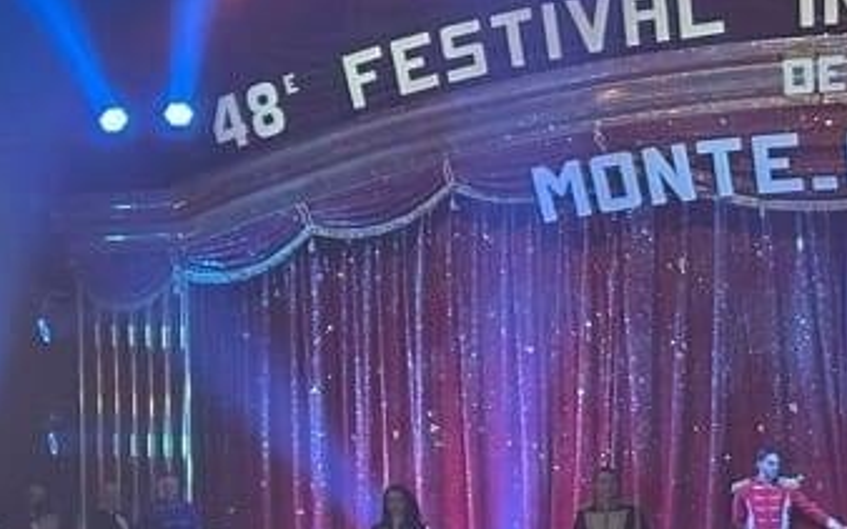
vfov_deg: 8.5
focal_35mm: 154
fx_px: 3554
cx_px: -371
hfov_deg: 13.0
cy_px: 273
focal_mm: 6.86
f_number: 1.78
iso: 250
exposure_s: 1/60
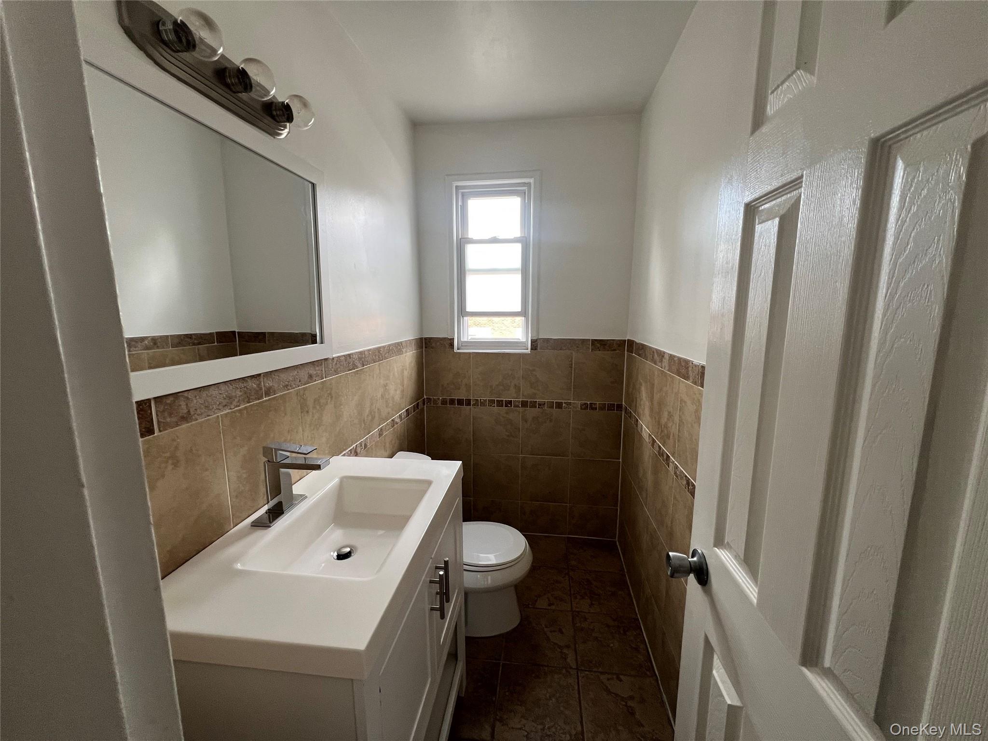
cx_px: 494
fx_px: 371
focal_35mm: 13
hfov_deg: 106.2
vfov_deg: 89.9
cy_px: 370
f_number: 1.8
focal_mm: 1.57
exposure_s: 1/99
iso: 100
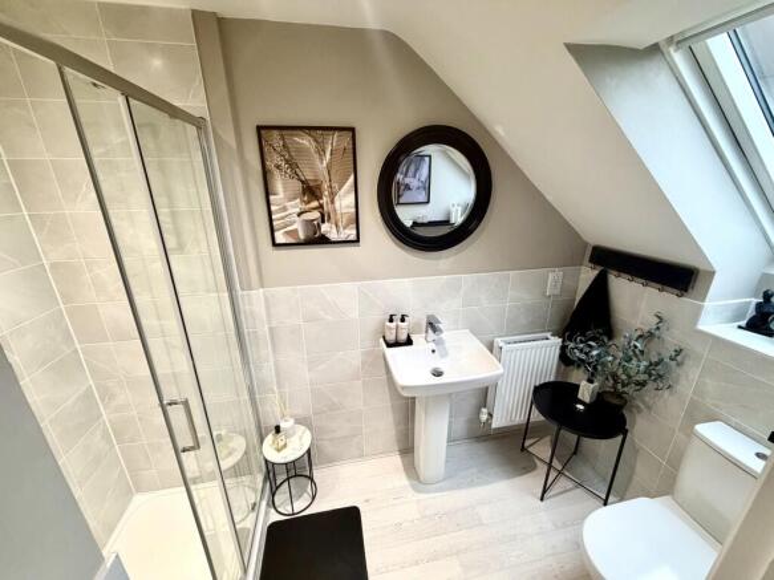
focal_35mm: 14
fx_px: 313
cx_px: 387
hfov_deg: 102.1
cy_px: 290
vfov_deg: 85.7
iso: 250
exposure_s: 1/50
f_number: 2.2
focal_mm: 2.22
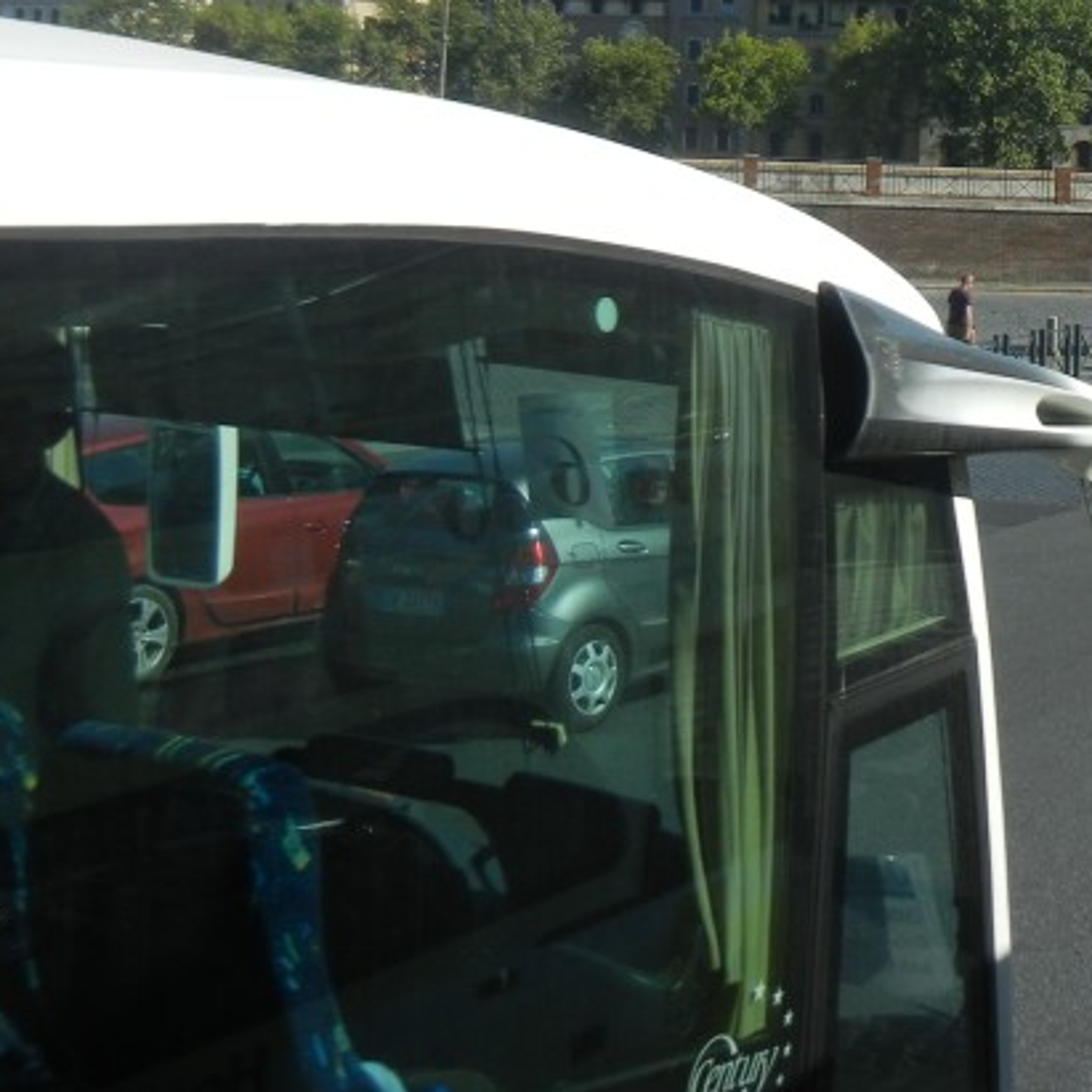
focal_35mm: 66
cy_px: 74
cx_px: 1158
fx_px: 2356
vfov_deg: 25.2
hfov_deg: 24.6
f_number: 7
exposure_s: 1/380
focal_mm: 5.4
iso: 160
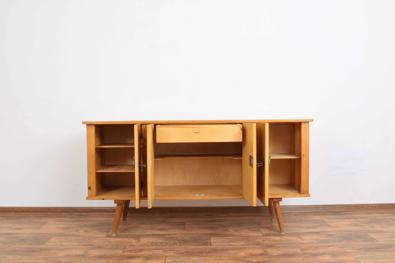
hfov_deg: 57.2
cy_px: 132
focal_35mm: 33
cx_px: 198
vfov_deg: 40.0
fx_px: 362
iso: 100
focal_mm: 22
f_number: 25
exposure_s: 4
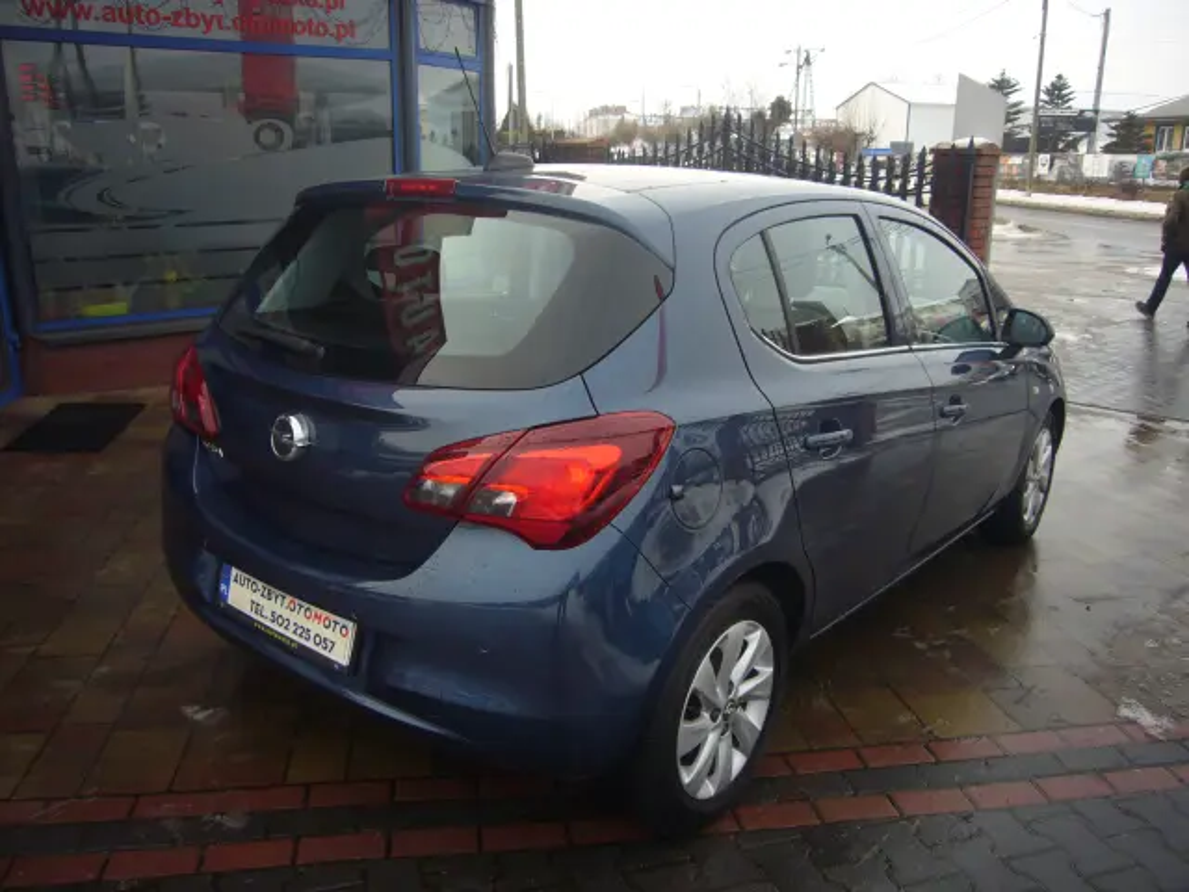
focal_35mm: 28
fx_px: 962
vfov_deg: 49.7
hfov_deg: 63.4
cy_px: 446
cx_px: 594
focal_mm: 4.6
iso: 80
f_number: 2.8
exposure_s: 1/200
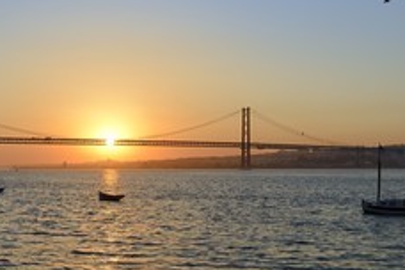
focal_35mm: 59
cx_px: 123
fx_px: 664
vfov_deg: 22.9
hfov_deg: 33.5
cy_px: 185
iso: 100
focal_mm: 32
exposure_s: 1/320
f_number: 7.1
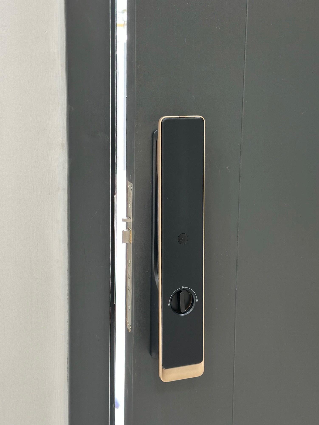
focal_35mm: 48
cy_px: 212
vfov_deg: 39.7
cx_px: 160
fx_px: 590
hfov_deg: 30.3
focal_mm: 6.86
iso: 125
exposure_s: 1/50
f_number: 1.78
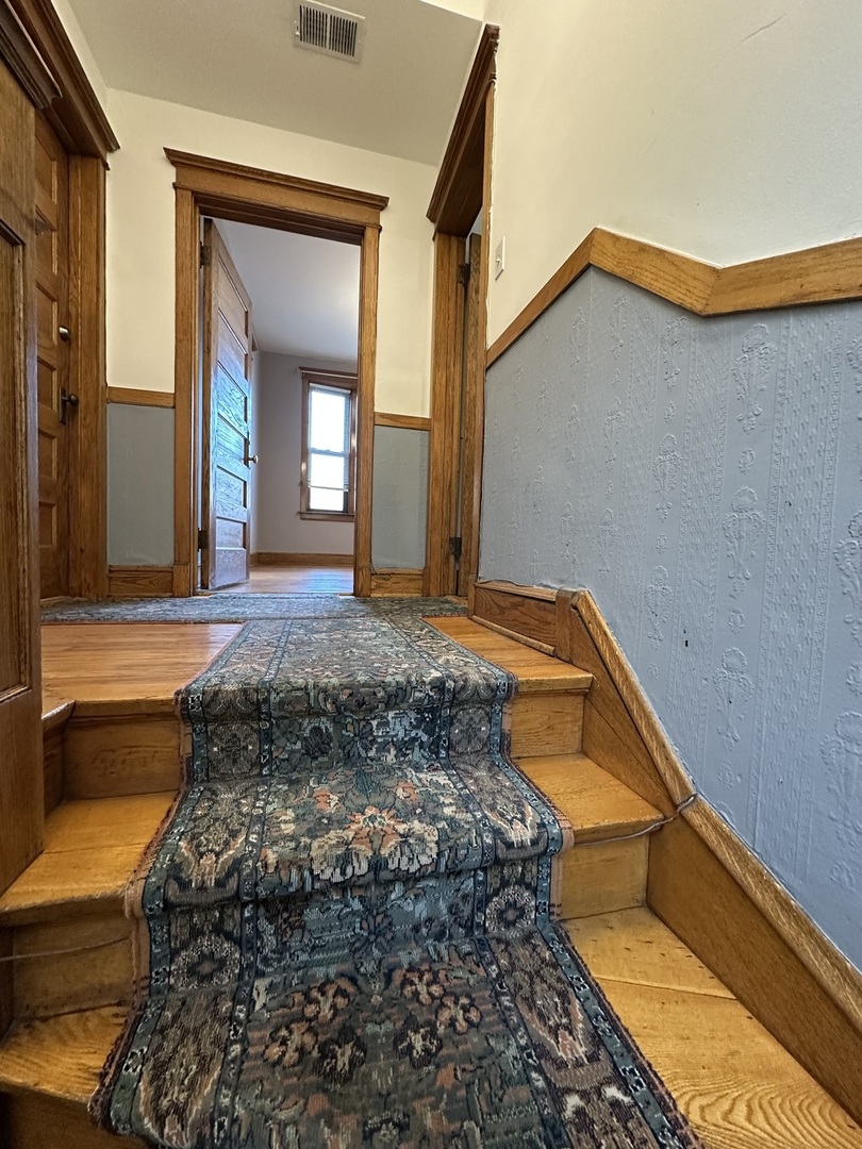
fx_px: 465
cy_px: 574
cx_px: 431
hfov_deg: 85.7
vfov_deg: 102.1
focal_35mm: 14
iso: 400
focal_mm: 2.22
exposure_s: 1/60
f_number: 2.2
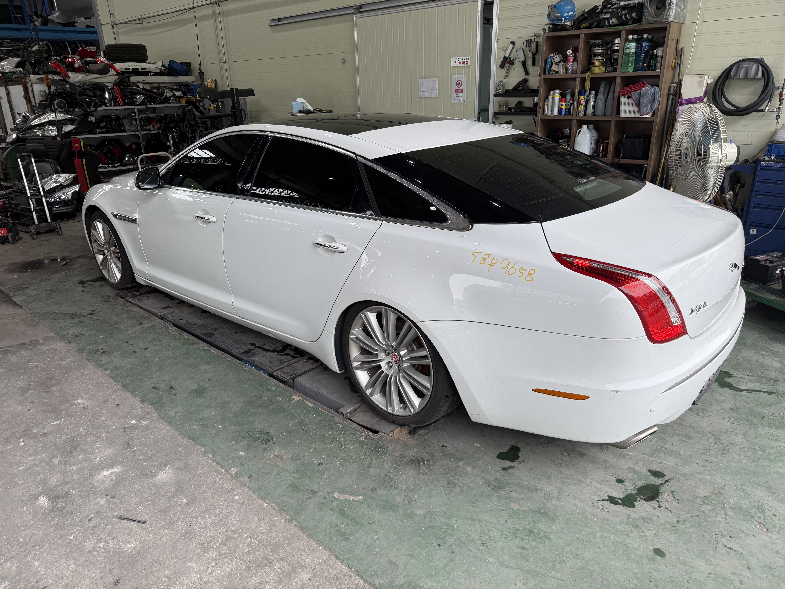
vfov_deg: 56.8
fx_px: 544
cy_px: 294
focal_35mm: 24
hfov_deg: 71.6
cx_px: 392
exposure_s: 1/335
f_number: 1.78
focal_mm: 6.76
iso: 80
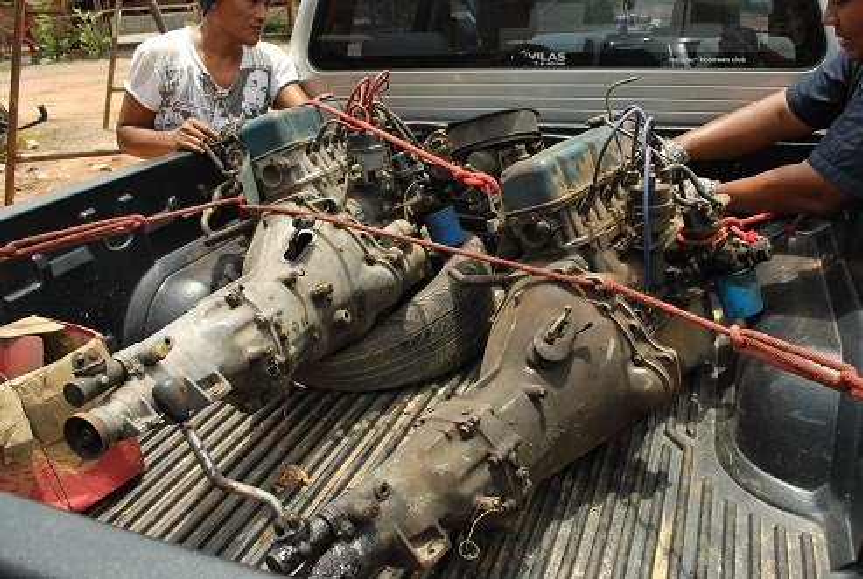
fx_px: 721
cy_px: 290
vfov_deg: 43.8
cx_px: 432
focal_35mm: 30
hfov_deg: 61.8
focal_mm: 20
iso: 100
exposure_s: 1/200
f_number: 7.1
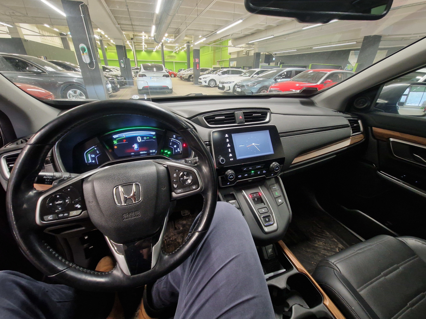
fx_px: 160
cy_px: 160
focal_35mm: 13
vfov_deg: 89.9
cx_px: 213
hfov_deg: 106.2
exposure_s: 1/33
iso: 640
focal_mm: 2.2
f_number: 2.2
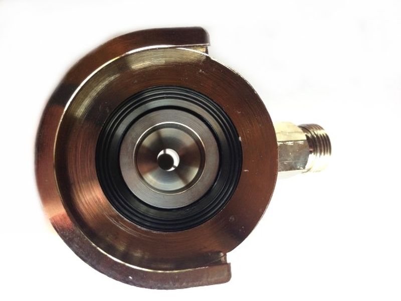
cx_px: 200
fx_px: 382
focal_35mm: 33
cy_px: 150
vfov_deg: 42.9
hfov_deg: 55.4
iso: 80
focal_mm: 4.13
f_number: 2.4
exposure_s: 1/120
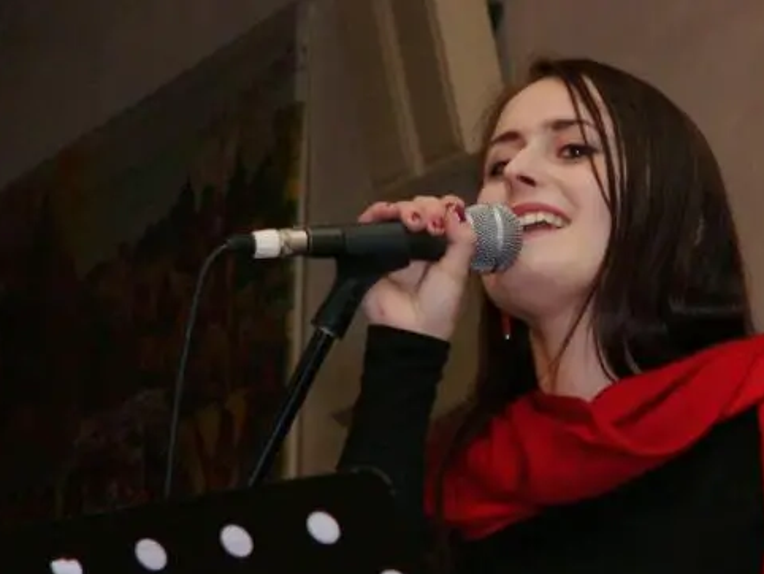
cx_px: 496
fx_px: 5830
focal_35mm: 264
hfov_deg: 7.5
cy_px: 379
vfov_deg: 5.6
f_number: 2.8
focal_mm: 33.1
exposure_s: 1/60
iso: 100
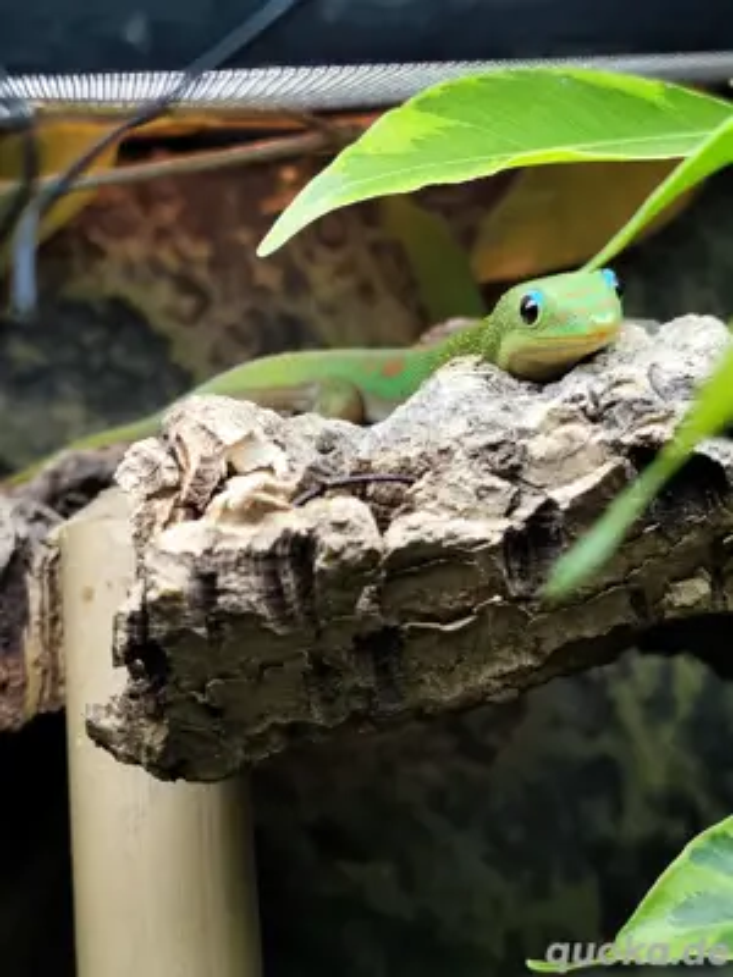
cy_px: 488
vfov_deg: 24.4
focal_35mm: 80
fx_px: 2259
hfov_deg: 18.4
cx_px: 366
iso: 80
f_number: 1.65
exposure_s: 1/100
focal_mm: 6.19
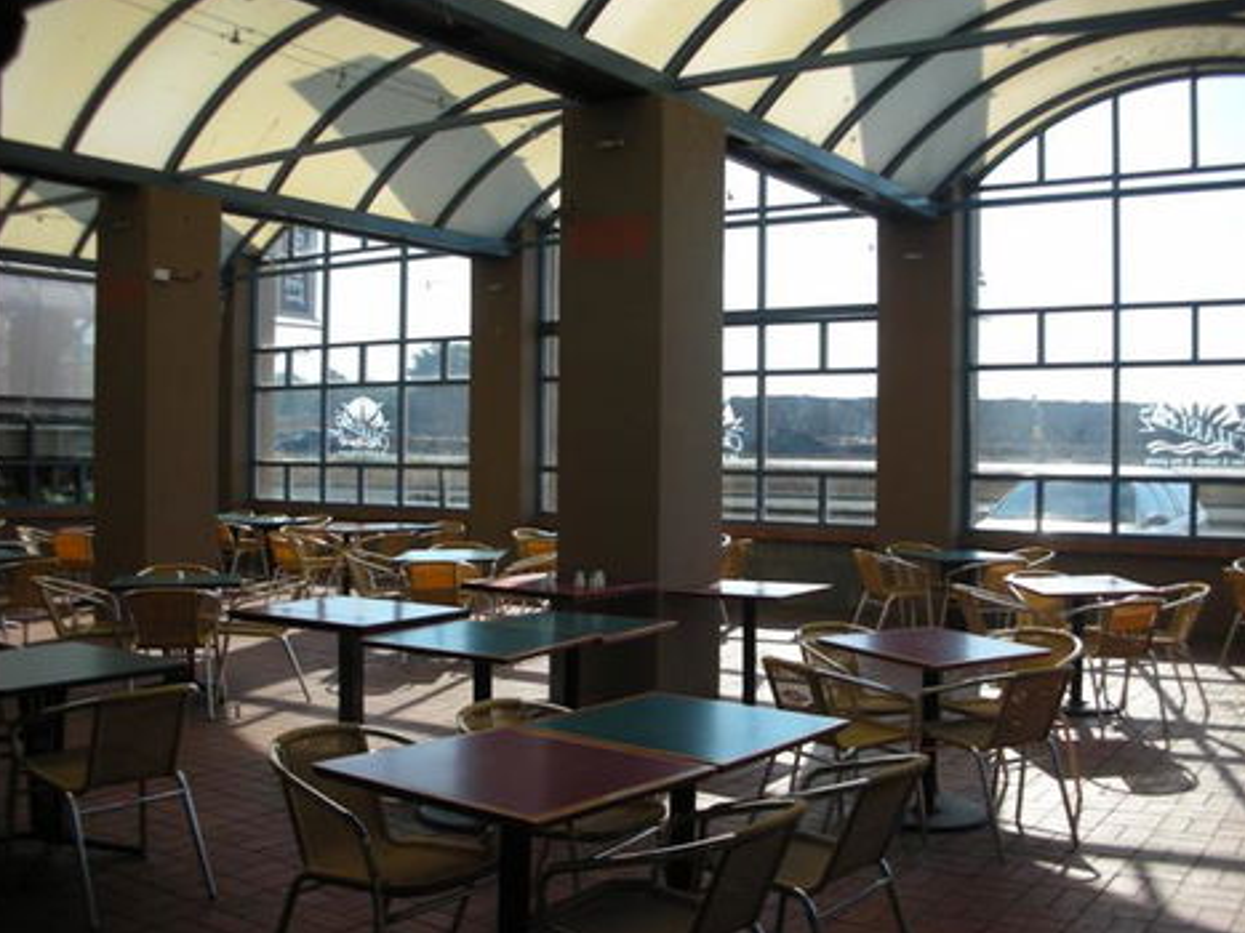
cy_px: 461
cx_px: 624
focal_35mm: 36
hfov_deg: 51.4
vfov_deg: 39.6
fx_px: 1294
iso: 50
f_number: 8.5
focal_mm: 5.8
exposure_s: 1/70.1
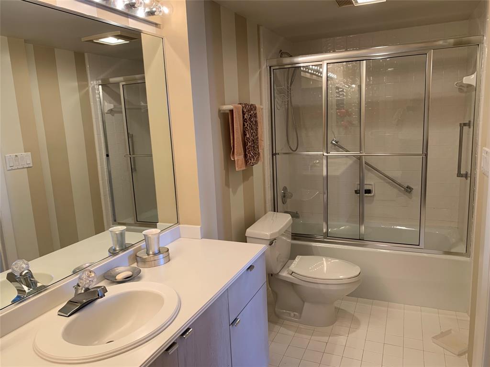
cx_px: 245
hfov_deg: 67.3
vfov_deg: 53.1
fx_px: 368
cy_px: 184
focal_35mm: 26
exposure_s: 1/60
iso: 50
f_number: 1.8
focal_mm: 4.25
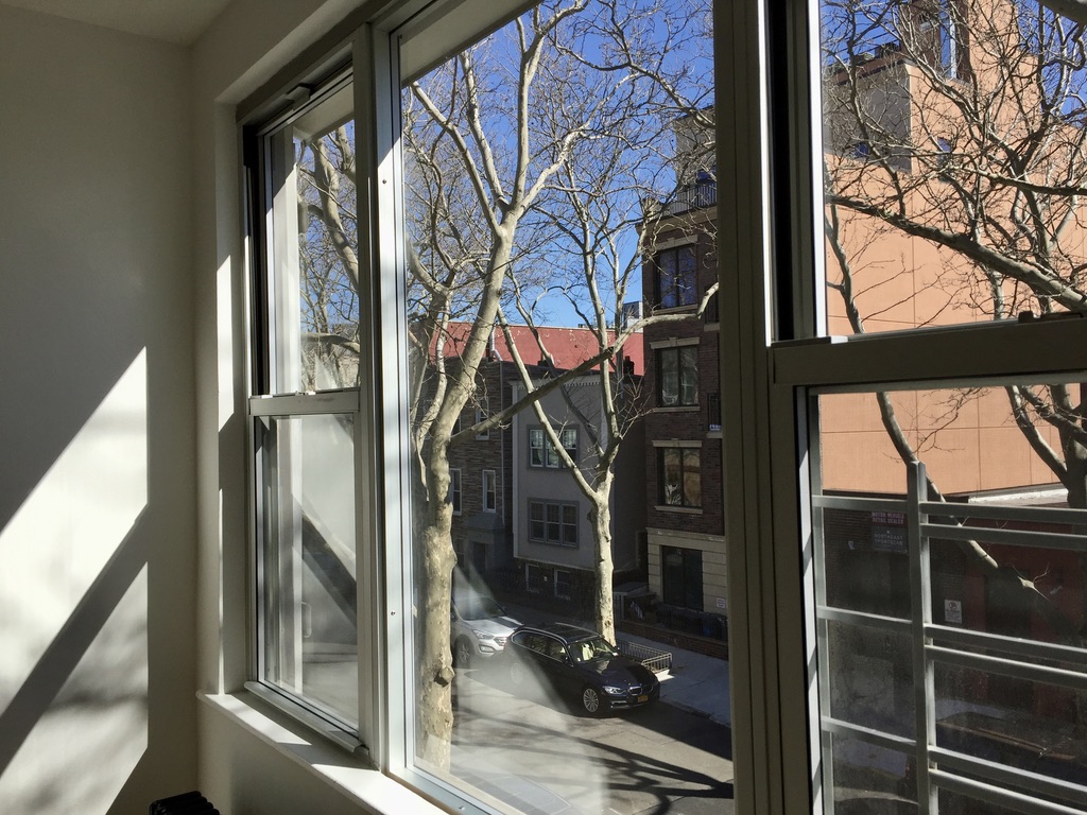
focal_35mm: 29
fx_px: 911
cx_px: 544
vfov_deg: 48.2
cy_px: 408
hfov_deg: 61.7
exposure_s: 1/1364
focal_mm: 4.15
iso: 32
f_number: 2.2
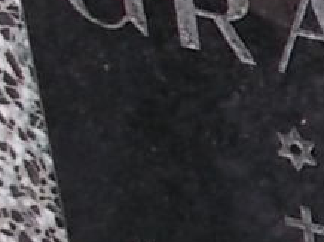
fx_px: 1786
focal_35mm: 191
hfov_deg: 9.1
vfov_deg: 7.8
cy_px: 144
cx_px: 834
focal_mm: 4.6
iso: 80
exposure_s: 1/50
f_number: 3.2
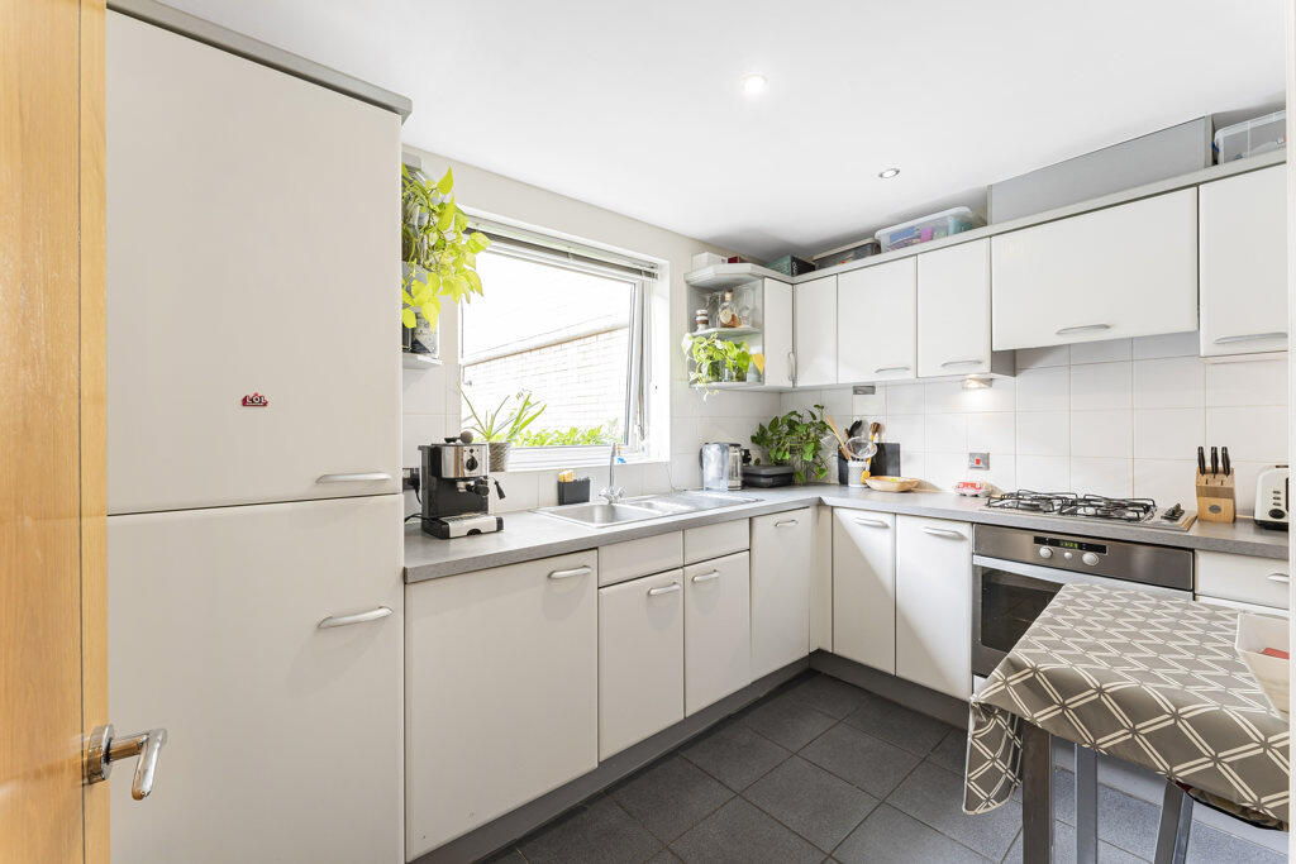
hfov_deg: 104.2
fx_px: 504
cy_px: 432
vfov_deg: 81.2
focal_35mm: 14
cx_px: 648
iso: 160
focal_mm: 14
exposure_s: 1/1.67
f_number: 14
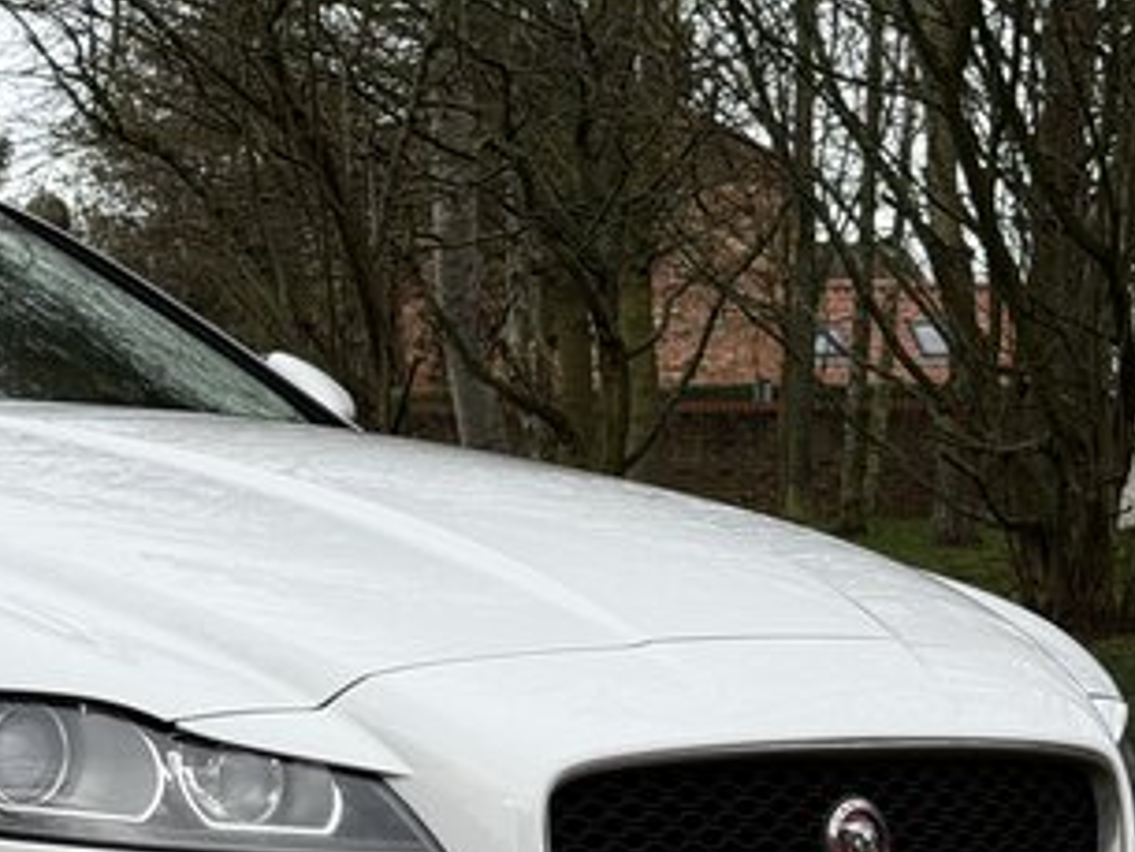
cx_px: -212
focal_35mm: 126
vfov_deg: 11.6
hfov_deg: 15.1
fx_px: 4133
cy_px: 889
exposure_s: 1/1838
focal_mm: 6.76
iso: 64
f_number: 1.78
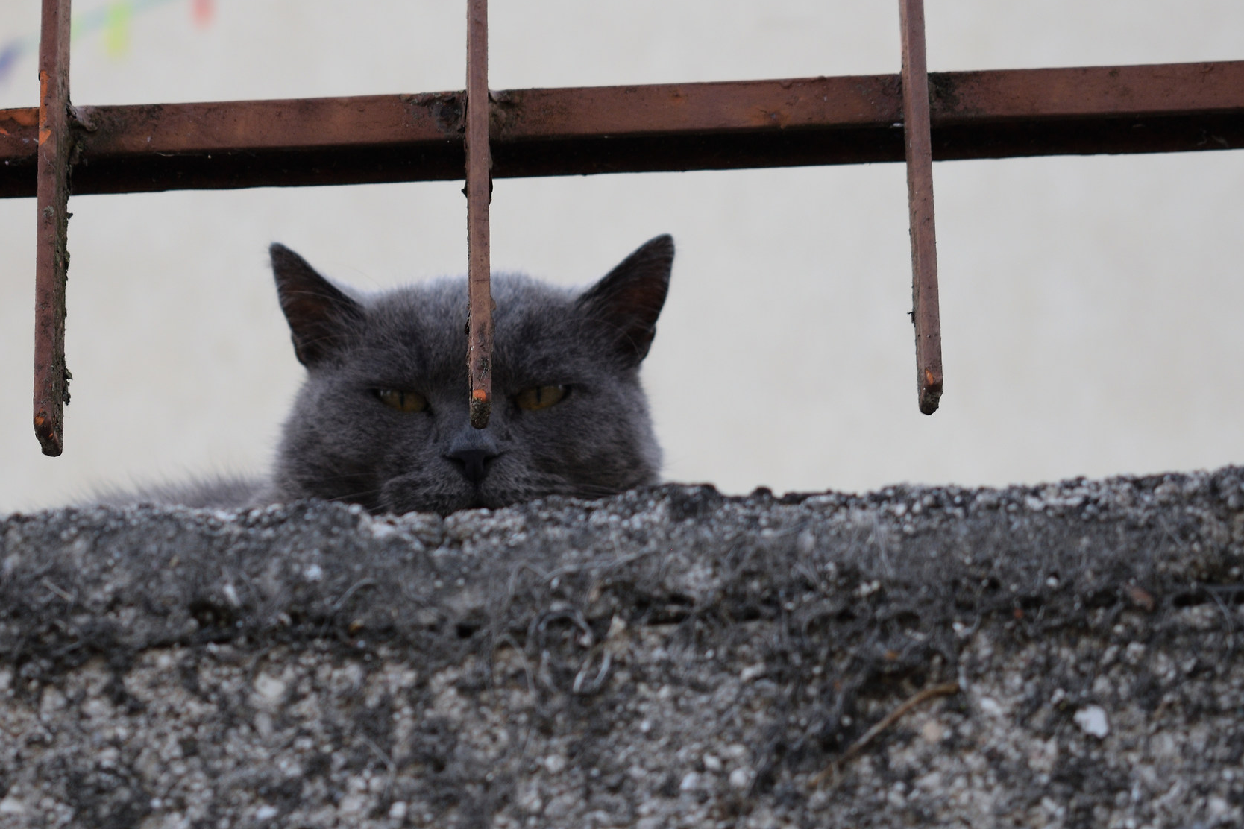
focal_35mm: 119
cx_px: 489
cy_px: 324
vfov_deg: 11.5
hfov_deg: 17.2
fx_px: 4102
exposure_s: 1/100
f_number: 5.6
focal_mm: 55
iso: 200
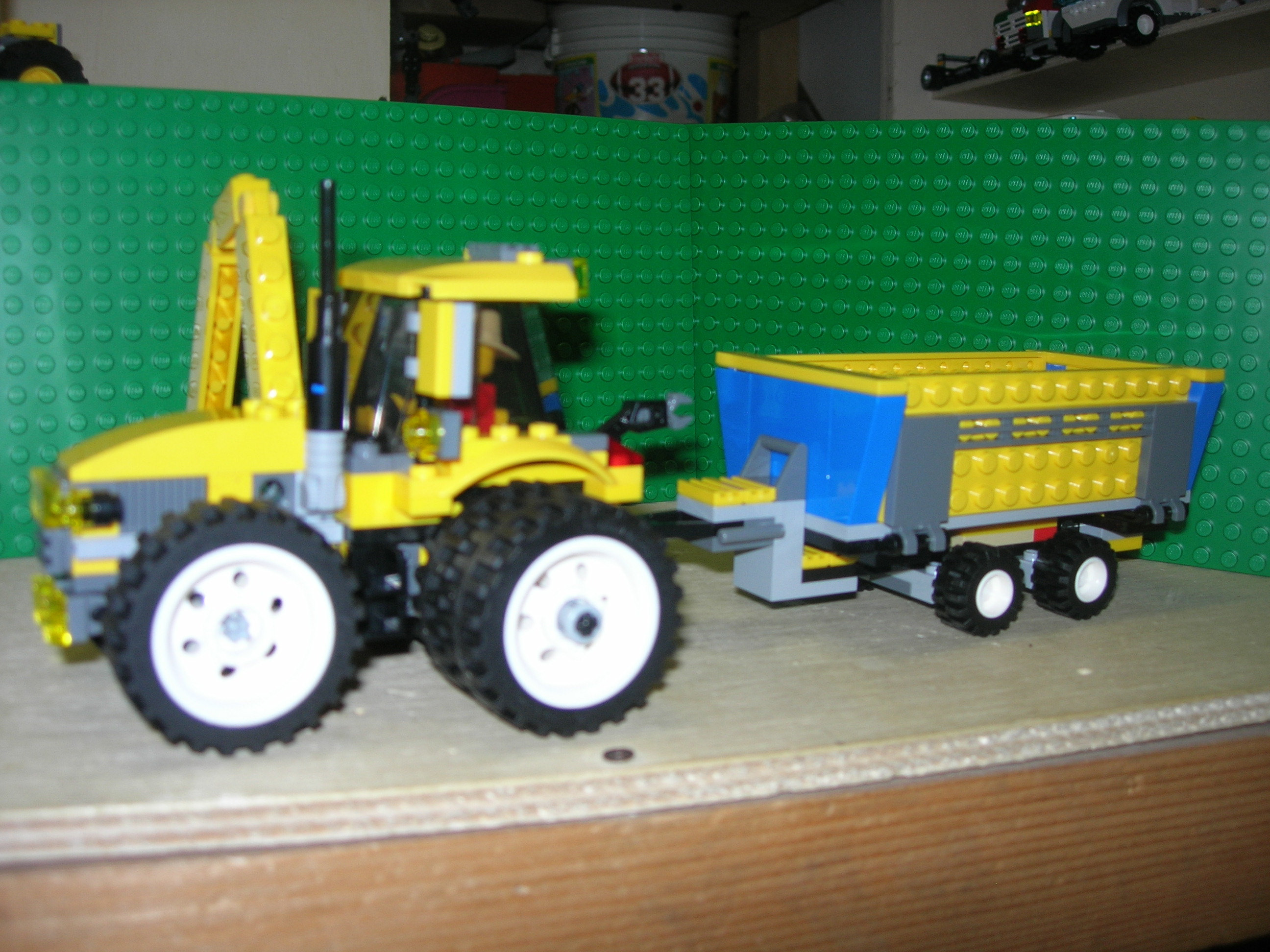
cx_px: 635
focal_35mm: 38
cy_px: 476
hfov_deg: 49.0
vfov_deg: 37.7
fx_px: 1394
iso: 64
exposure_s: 1/60.1
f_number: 2.8
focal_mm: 7.8
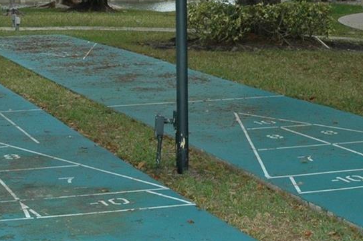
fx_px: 1112
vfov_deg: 12.3
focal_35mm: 110
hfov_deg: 18.5
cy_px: 69
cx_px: 179
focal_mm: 25
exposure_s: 1/250
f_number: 8
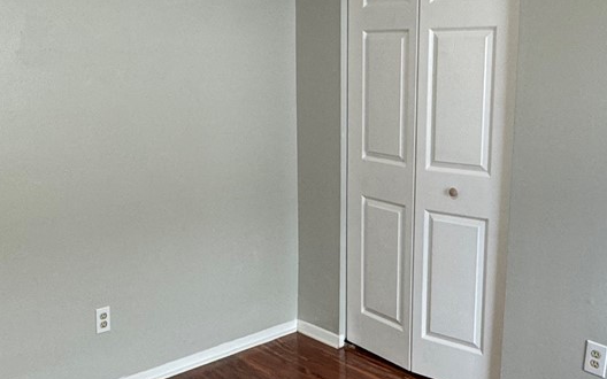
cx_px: 248
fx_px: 744
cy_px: 191
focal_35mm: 45
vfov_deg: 28.6
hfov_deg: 44.2
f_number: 2.2
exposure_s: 1/99
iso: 125
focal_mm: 2.22
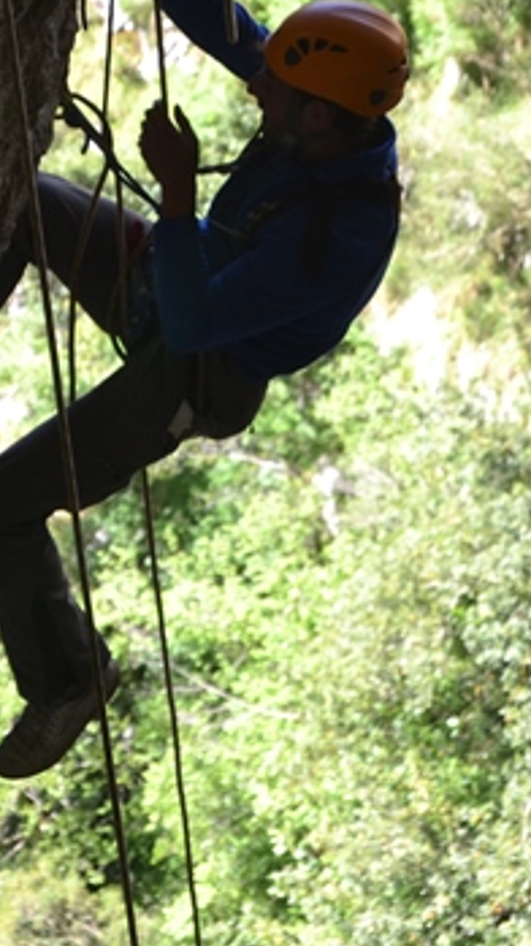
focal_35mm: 198
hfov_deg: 6.1
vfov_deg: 10.9
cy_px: 291
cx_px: 100
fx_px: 4967
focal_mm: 55
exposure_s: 1/160
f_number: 6.3
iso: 400
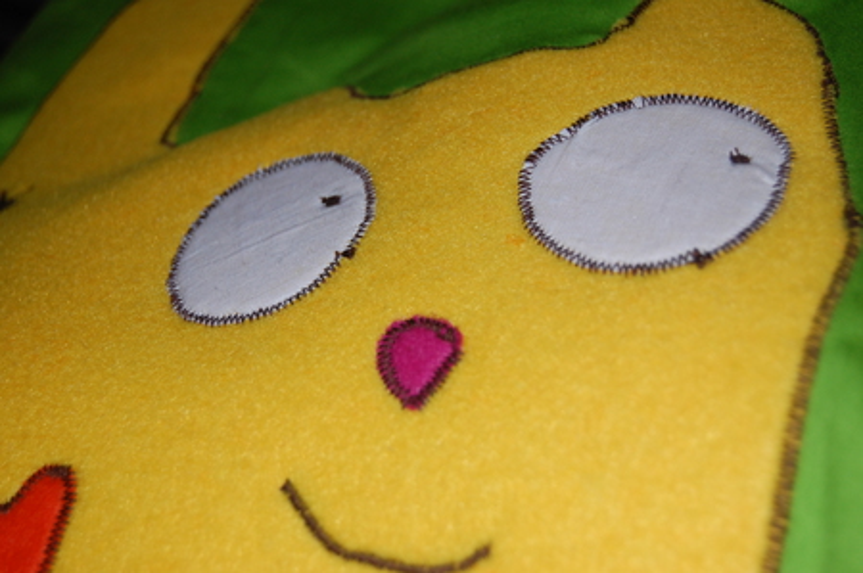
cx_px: 432
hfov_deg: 29.9
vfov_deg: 20.1
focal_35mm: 68
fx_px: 1616
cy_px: 286
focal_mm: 45
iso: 400
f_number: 5.3
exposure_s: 1/60
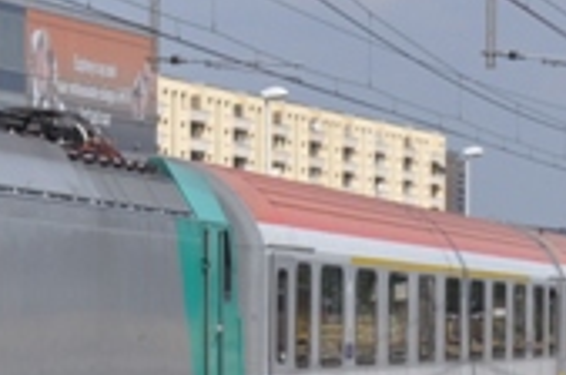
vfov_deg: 5.5
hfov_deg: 8.2
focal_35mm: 248
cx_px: -184
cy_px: 330
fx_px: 3897
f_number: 6.7
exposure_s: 1/2000
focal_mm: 35
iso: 400
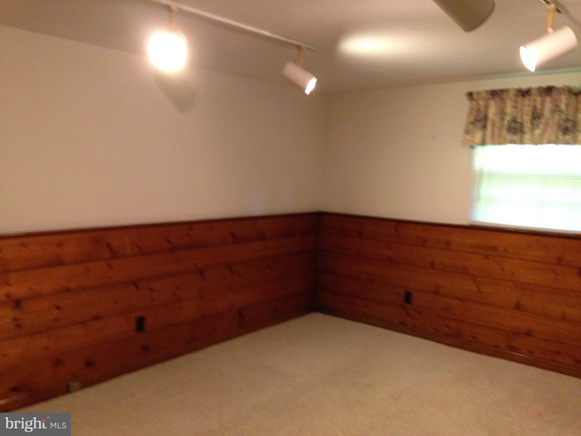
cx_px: 290
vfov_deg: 42.9
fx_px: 554
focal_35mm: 33
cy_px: 218
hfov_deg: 55.4
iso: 320
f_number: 2.4
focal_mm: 4.12
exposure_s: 1/20
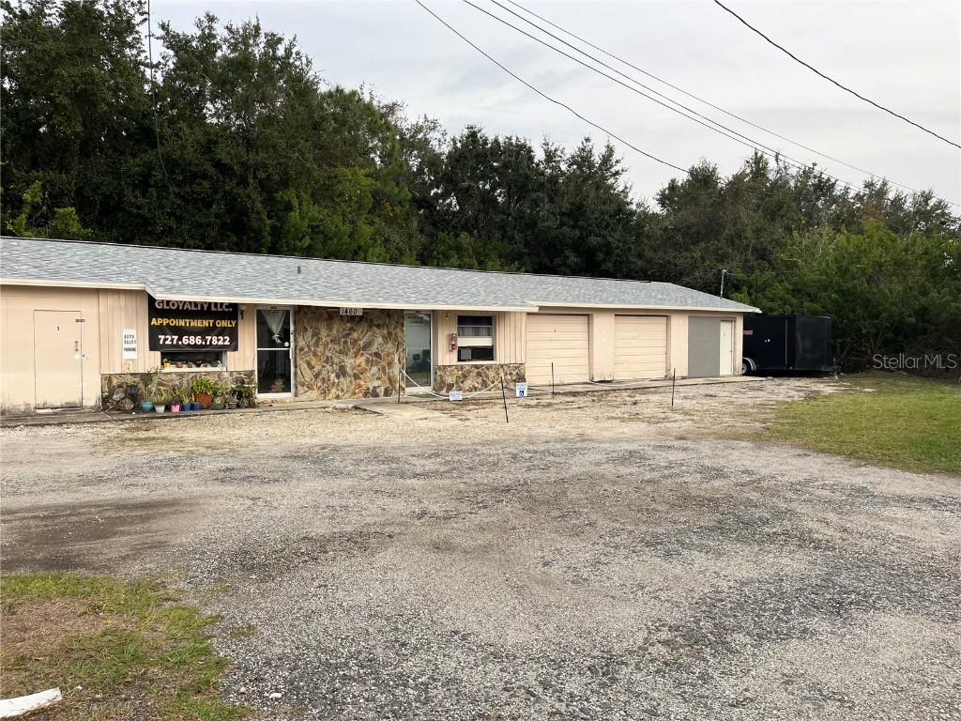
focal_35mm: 26
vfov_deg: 53.1
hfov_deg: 67.3
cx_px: 480
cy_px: 360
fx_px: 722
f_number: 1.6
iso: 50
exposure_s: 1/430
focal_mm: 5.1
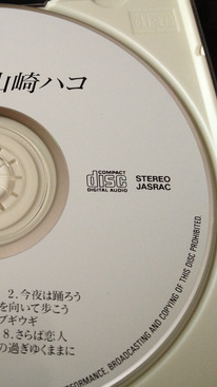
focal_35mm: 52
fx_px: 533
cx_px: -35
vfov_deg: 39.9
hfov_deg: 21.6
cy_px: 190
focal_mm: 4.28
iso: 125
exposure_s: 1/20
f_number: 2.4
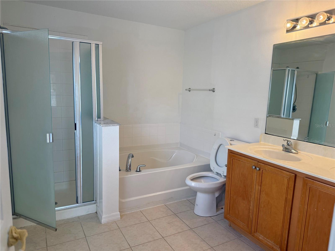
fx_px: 232
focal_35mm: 24
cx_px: 168
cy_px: 126
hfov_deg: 71.6
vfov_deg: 56.8
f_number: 1.78
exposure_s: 1/228
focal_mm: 6.76
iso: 125
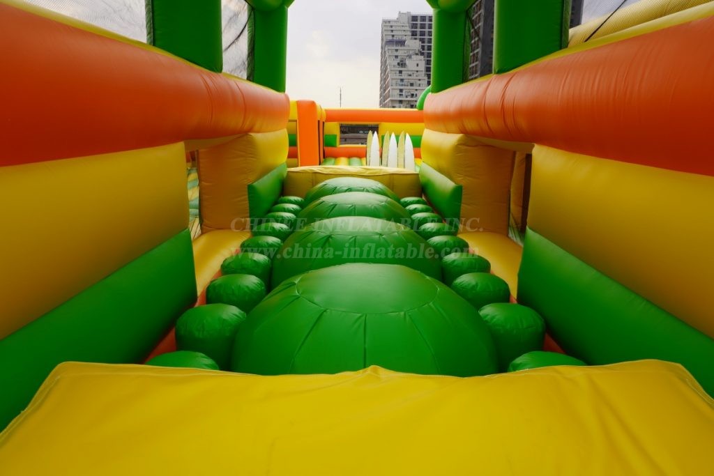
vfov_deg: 53.1
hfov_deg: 73.7
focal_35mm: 24
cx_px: 357
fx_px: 476
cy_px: 238
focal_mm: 16
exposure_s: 1/100
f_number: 7.1
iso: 100
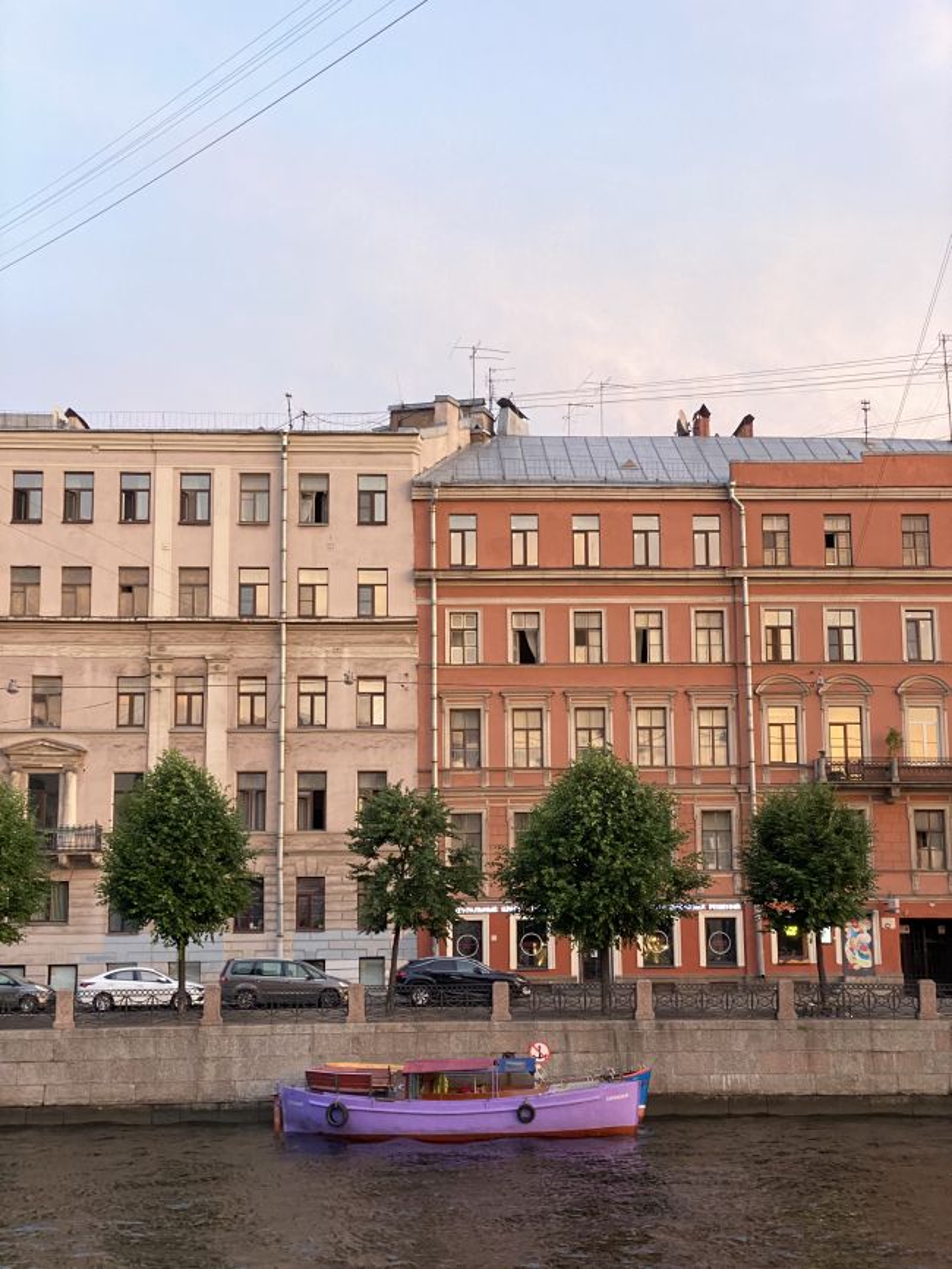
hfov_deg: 28.0
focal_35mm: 52
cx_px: 476
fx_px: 1907
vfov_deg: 36.8
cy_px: 634
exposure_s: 1/60
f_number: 2
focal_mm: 6
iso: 400
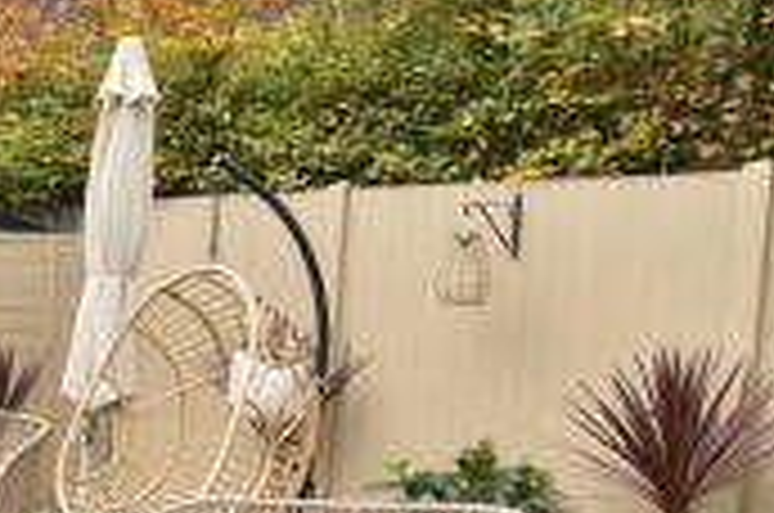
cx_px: -274
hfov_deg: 26.5
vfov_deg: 21.6
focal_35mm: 62
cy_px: 362
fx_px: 1339
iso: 500
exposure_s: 1/160
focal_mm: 15
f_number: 6.3
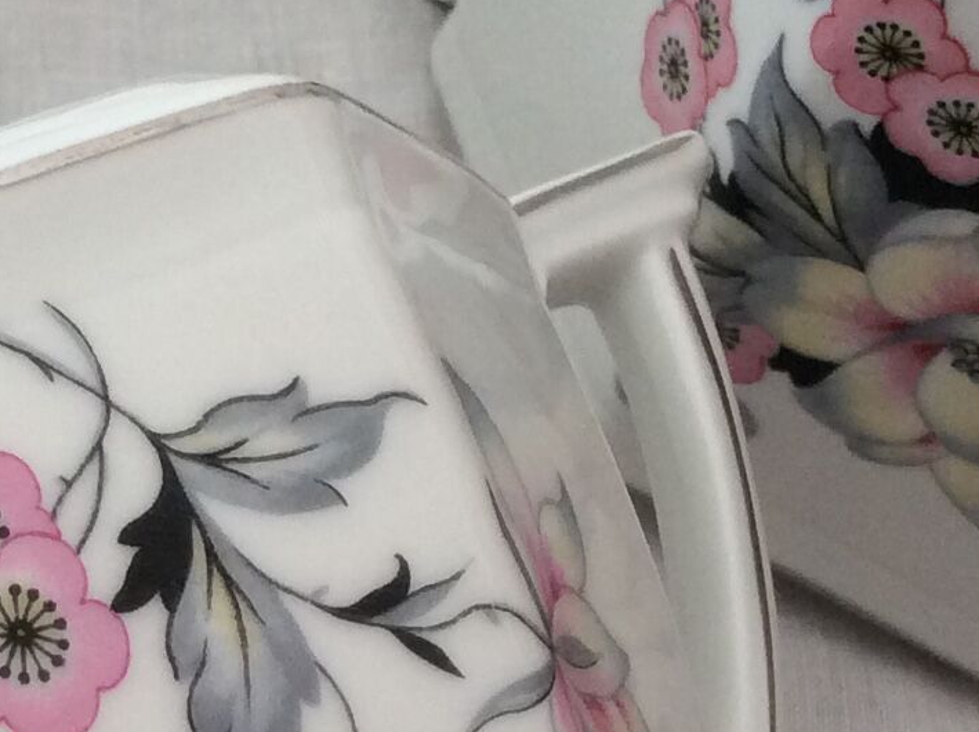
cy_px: 667
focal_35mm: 117
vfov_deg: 12.5
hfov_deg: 16.4
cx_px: -93
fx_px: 3305
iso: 64
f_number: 2.4
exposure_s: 1/100
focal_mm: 3.3
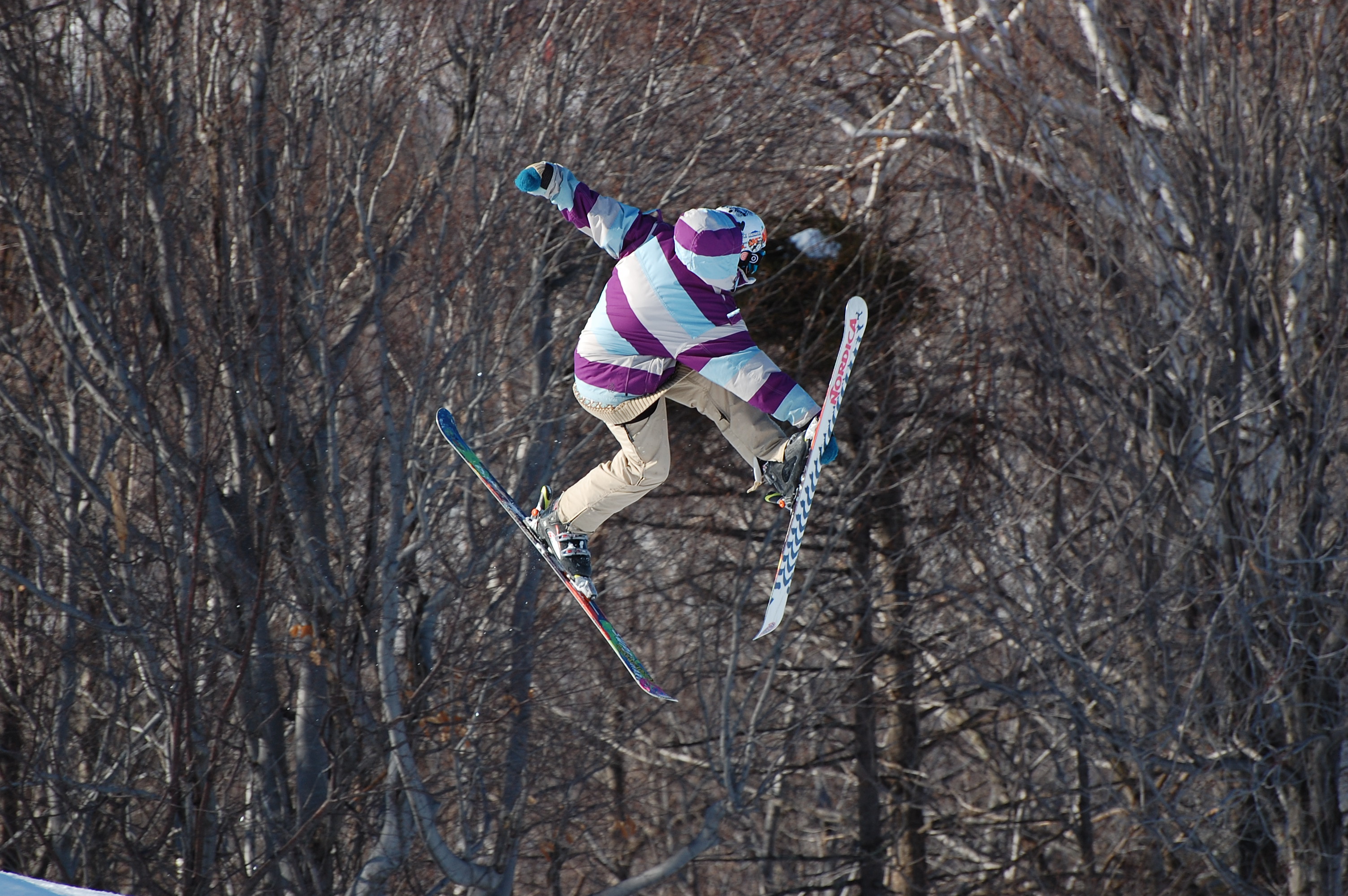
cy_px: 448
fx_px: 12346
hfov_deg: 6.2
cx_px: 674
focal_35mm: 330
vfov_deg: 4.2
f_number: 5.6
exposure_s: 1/1000
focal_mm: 220
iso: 250
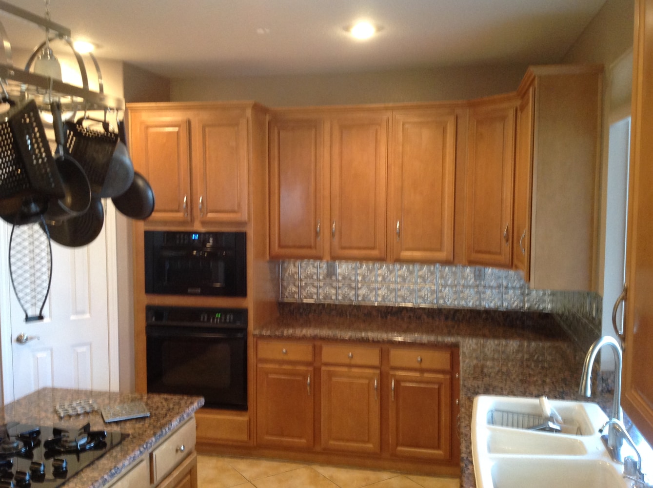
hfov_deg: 52.7
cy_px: 244
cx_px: 326
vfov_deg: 40.6
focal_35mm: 35
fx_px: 659
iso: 200
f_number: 2.4
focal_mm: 4.28
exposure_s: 1/15
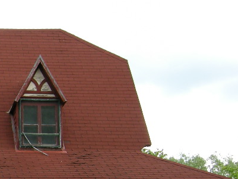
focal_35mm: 115
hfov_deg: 15.9
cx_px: -101
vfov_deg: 12.7
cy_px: 188
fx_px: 791
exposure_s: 1/127
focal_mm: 7.5
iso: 64
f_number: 3.4
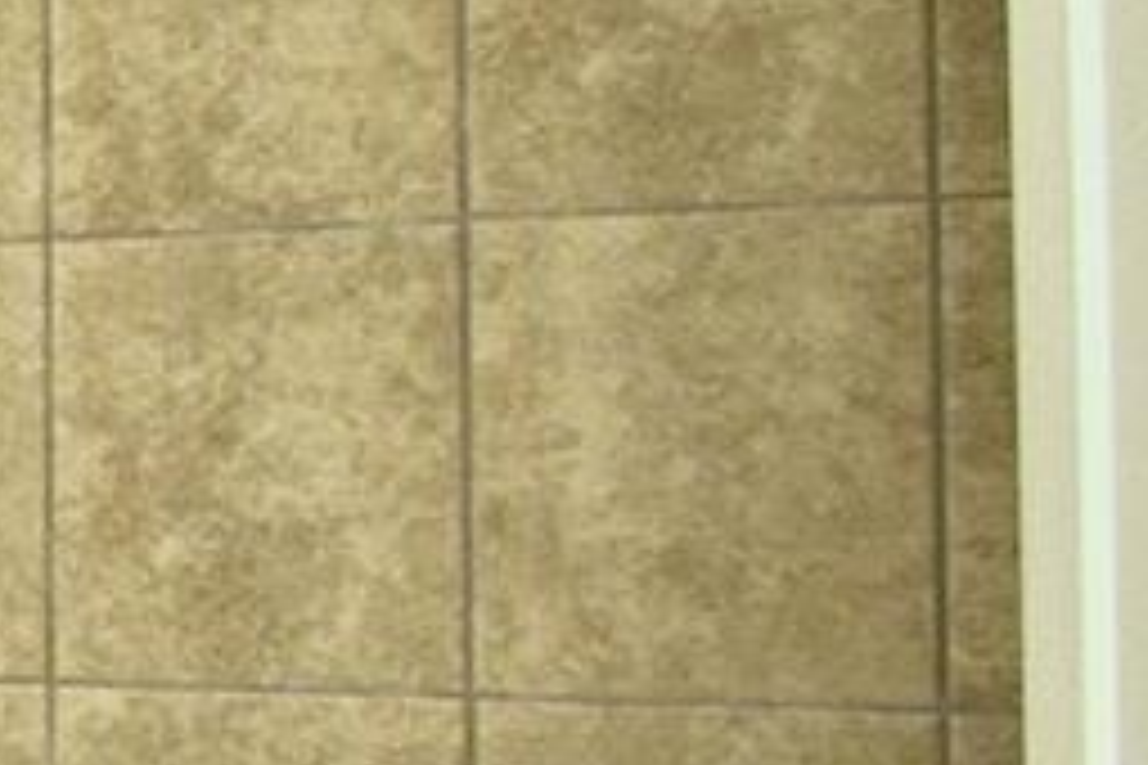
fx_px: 2997
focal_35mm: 94
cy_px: 432
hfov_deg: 13.1
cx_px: -1904
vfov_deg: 14.5
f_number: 4.5
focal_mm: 10
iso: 400
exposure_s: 1/50
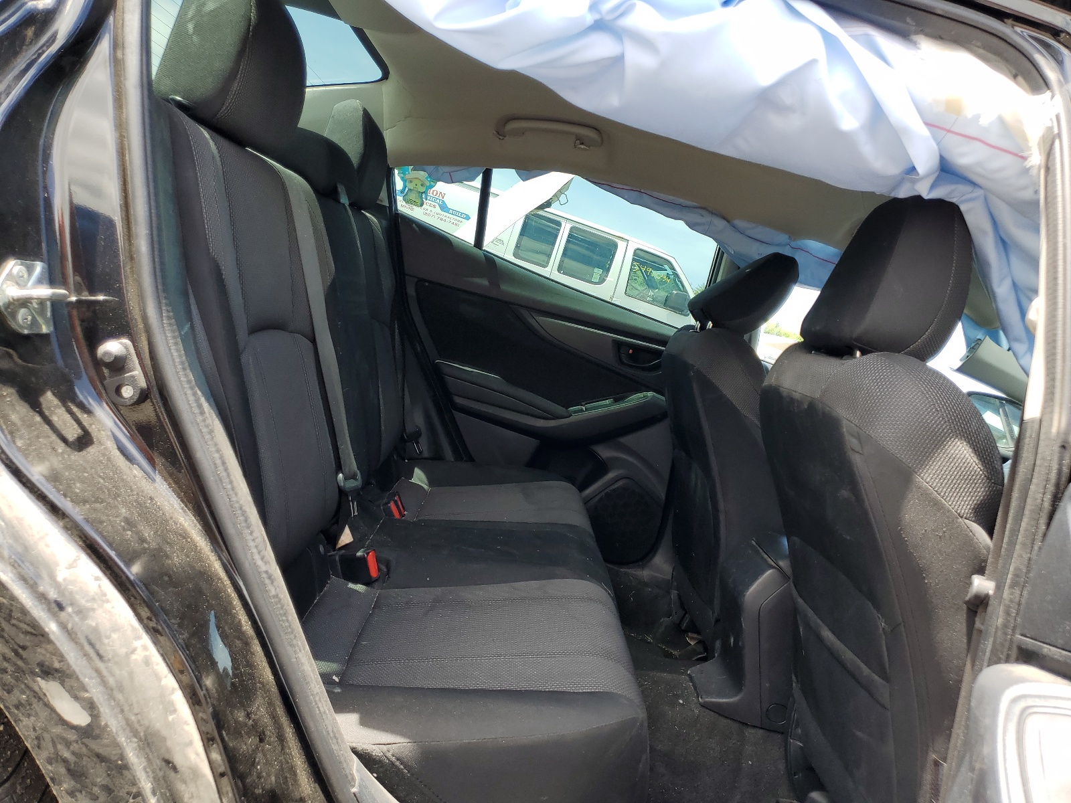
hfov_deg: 67.3
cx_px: 536
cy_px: 402
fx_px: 804
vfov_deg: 53.1
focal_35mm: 26
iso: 50
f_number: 1.5
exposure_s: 1/333
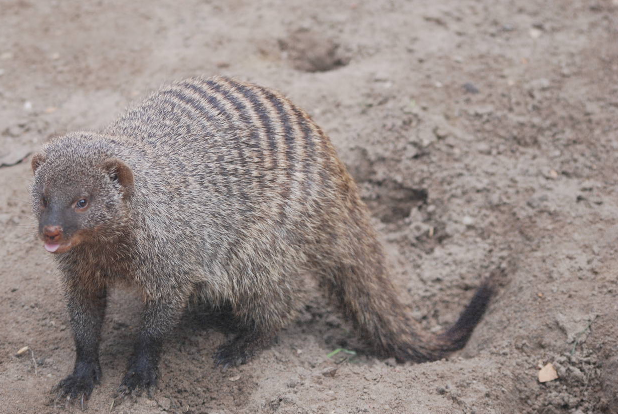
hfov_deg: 11.1
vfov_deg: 7.5
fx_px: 3174
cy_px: 208
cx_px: 229
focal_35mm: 185
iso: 200
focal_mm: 95
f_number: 4.2
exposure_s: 1/250
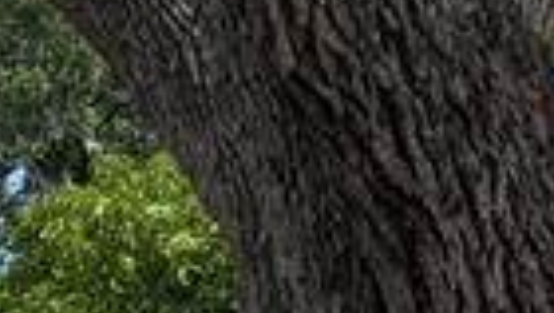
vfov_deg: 5.6
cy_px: 1208
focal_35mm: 191
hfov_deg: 8.6
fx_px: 2808
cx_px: -1302
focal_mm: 6.76
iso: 80
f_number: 1.78
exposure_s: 1/2703
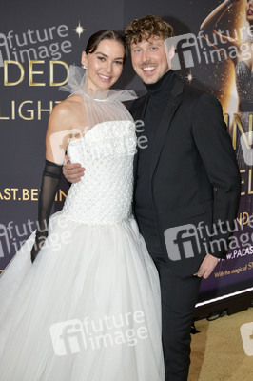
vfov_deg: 41.1
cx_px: 126
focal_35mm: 48
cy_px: 190
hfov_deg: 28.0
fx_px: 507
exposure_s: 1/250
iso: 1250
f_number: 6.3
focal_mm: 48
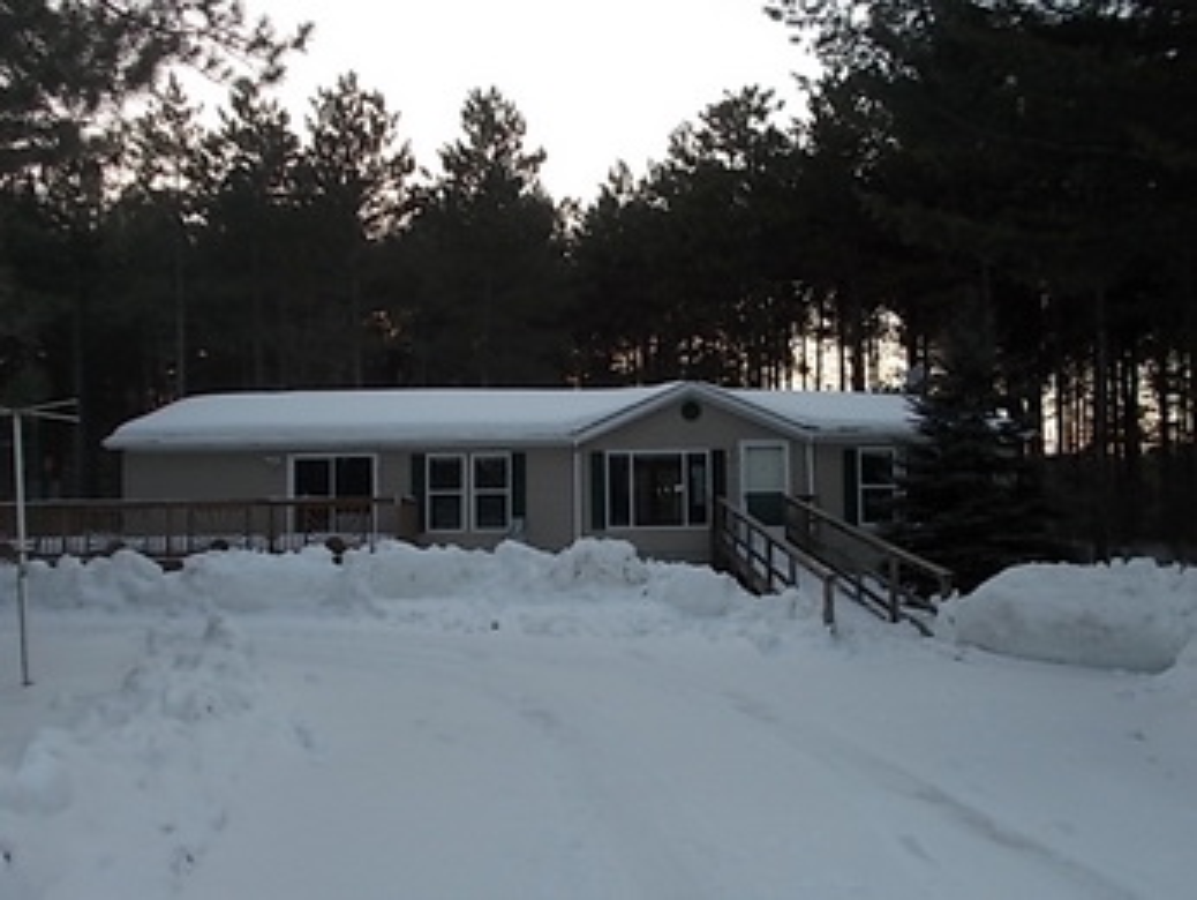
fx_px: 1177
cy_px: 450
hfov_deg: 53.9
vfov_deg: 41.8
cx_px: 598
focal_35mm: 34
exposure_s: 1/30
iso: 80
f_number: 3.6
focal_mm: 6
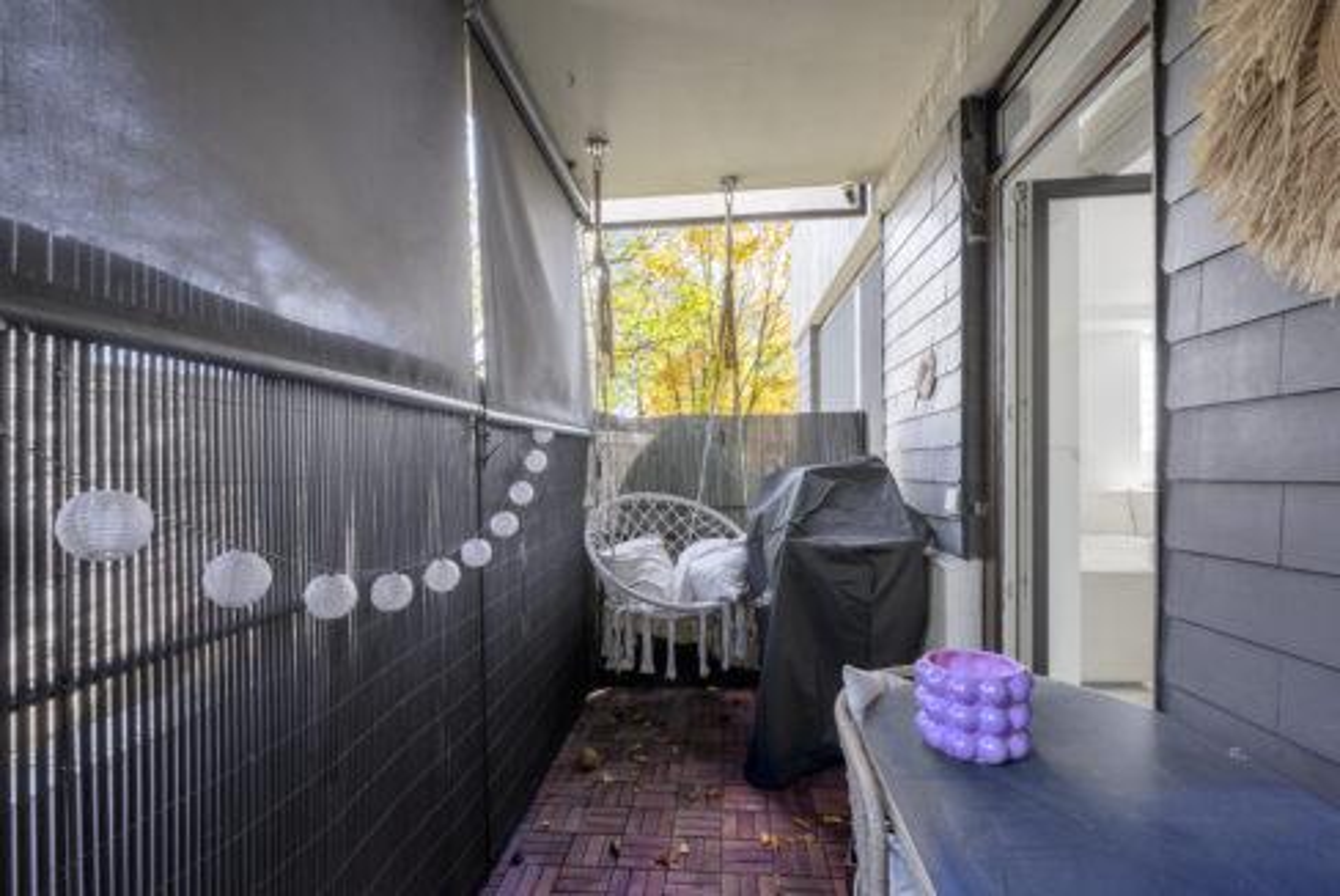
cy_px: 448
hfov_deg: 96.7
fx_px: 596
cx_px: 670
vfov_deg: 73.8
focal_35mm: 16
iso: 100
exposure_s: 1/13
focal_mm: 16
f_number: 9
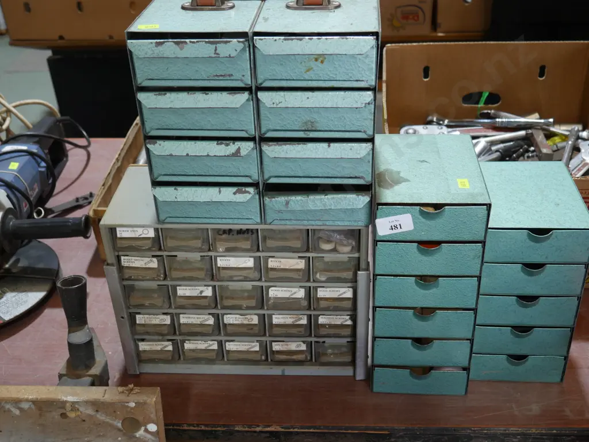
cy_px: 221
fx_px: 681
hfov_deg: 46.8
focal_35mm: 40
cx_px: 294
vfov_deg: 36.0
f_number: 4.4
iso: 500
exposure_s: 1/60
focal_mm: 20
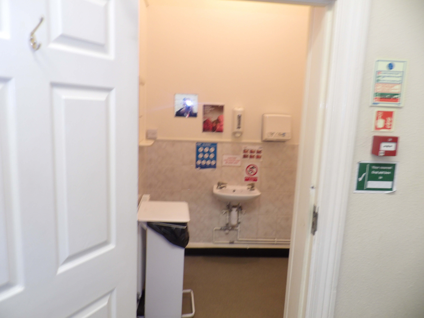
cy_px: 159
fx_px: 294
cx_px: 212
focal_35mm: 24
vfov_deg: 56.8
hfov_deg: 71.6
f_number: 3.2
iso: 160
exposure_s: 1/34
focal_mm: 4.3
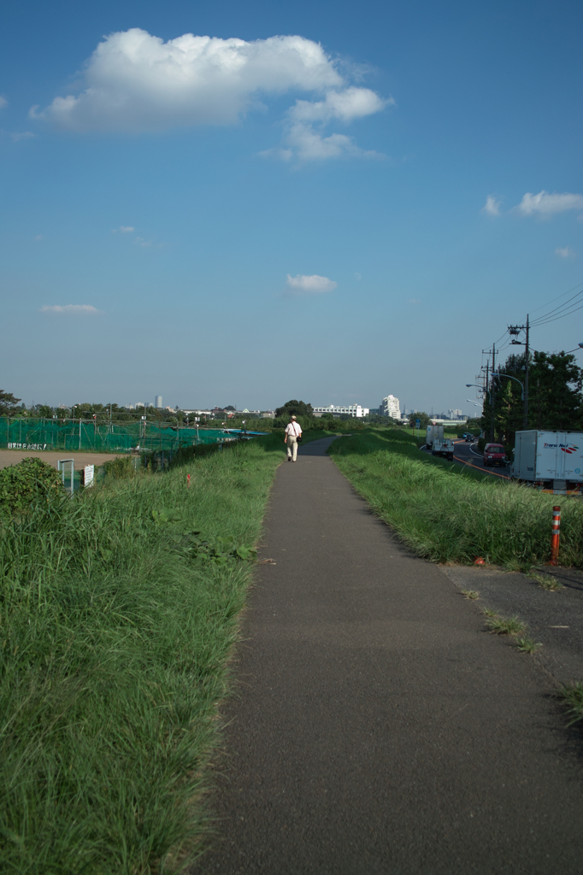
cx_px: 292
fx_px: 997
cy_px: 438
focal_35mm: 41
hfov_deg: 32.6
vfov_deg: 47.4
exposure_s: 1/800
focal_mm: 24.2
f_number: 2.8
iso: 50
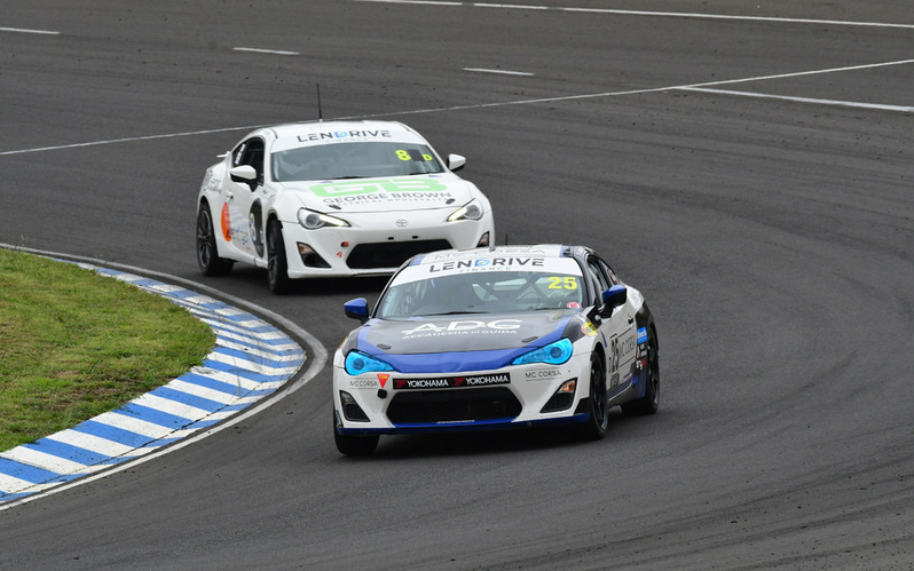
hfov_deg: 3.8
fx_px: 13752
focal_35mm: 552
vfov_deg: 2.4
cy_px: 291
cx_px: 457
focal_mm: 360
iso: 800
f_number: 11
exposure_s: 1/640
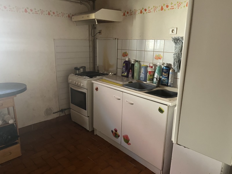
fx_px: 174
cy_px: 87
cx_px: 116
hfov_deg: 67.3
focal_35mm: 26
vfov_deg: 53.1
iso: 500
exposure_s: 1/33
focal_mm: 5.1
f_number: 1.6
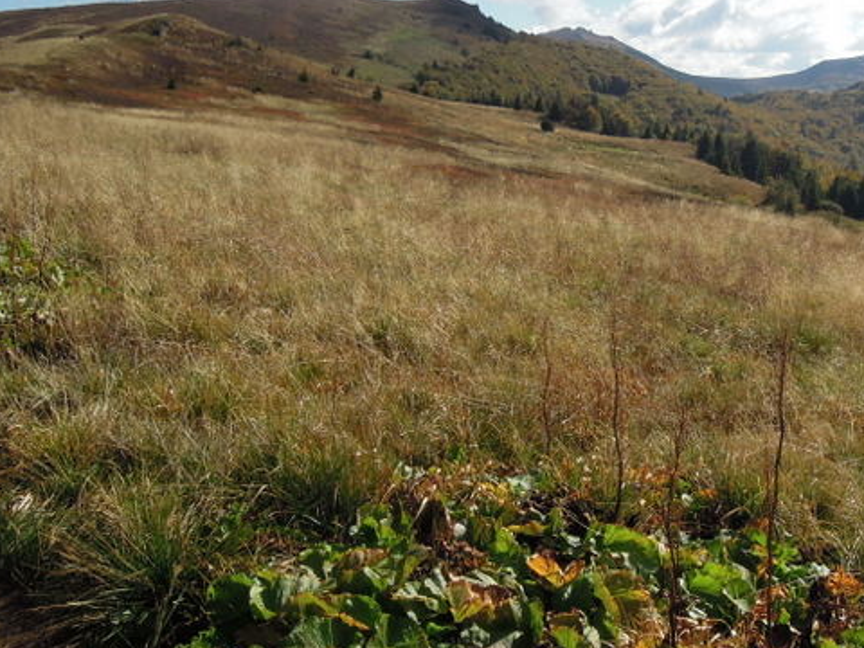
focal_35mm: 40
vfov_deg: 35.8
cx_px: 585
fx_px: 998
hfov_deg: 46.0
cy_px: 245
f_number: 4
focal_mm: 4.3
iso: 160
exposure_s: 1/1250
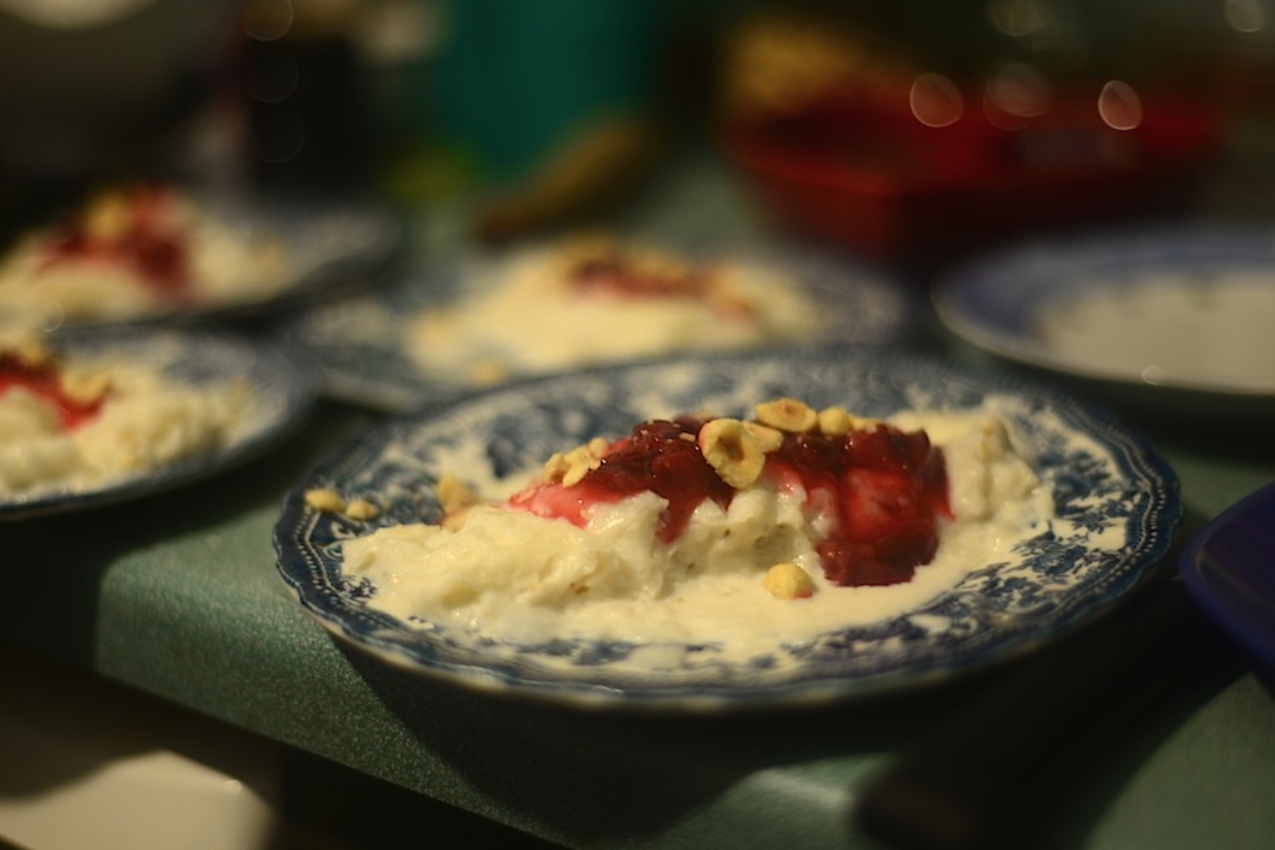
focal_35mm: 50
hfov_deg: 39.6
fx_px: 1771
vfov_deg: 27.0
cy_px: 425
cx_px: 638
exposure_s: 1/40
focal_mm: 50
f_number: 1.8
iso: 400
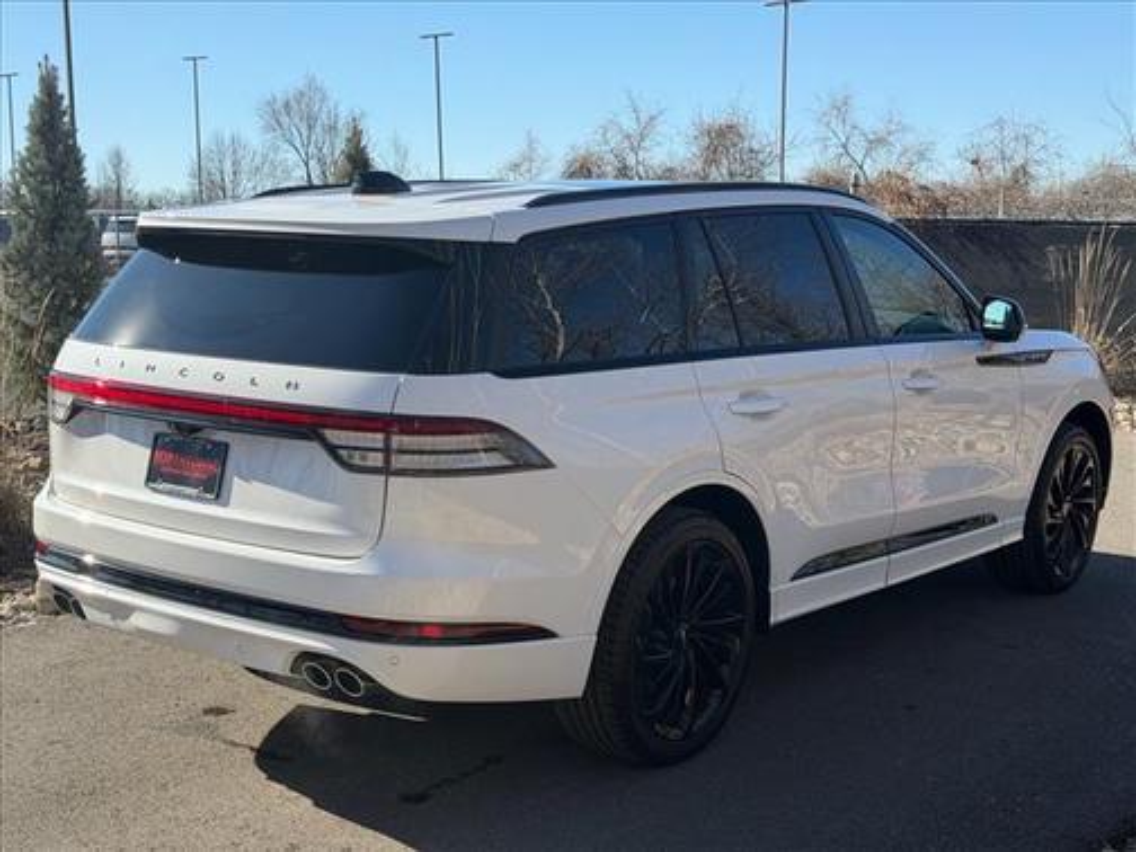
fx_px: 1575
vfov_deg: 30.3
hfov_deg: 39.7
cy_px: 426
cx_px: 568
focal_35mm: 48
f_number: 1.78
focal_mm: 6.76
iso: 80
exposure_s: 1/3226
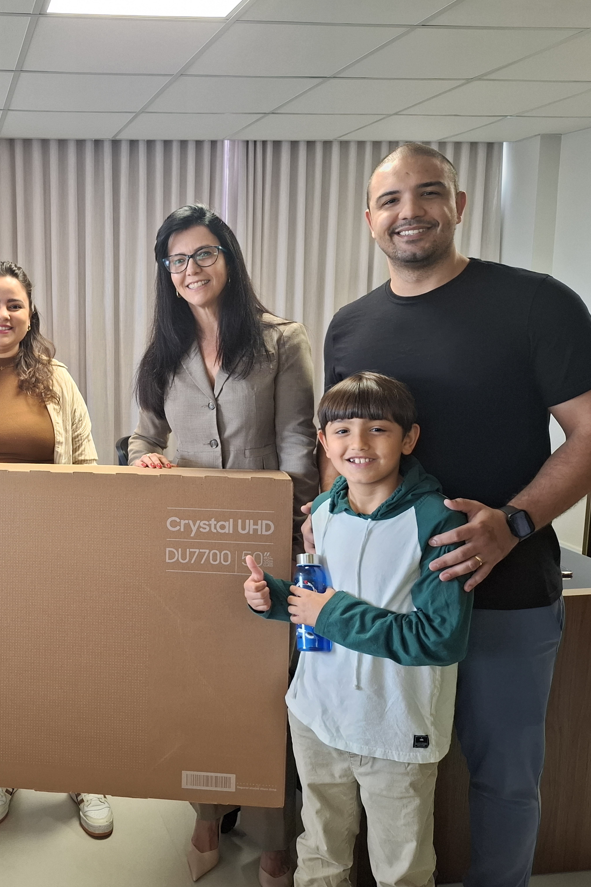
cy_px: 443
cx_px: 36
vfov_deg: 58.7
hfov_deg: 37.8
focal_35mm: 32
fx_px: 788
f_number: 1.8
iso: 250
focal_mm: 5.54
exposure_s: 1/60
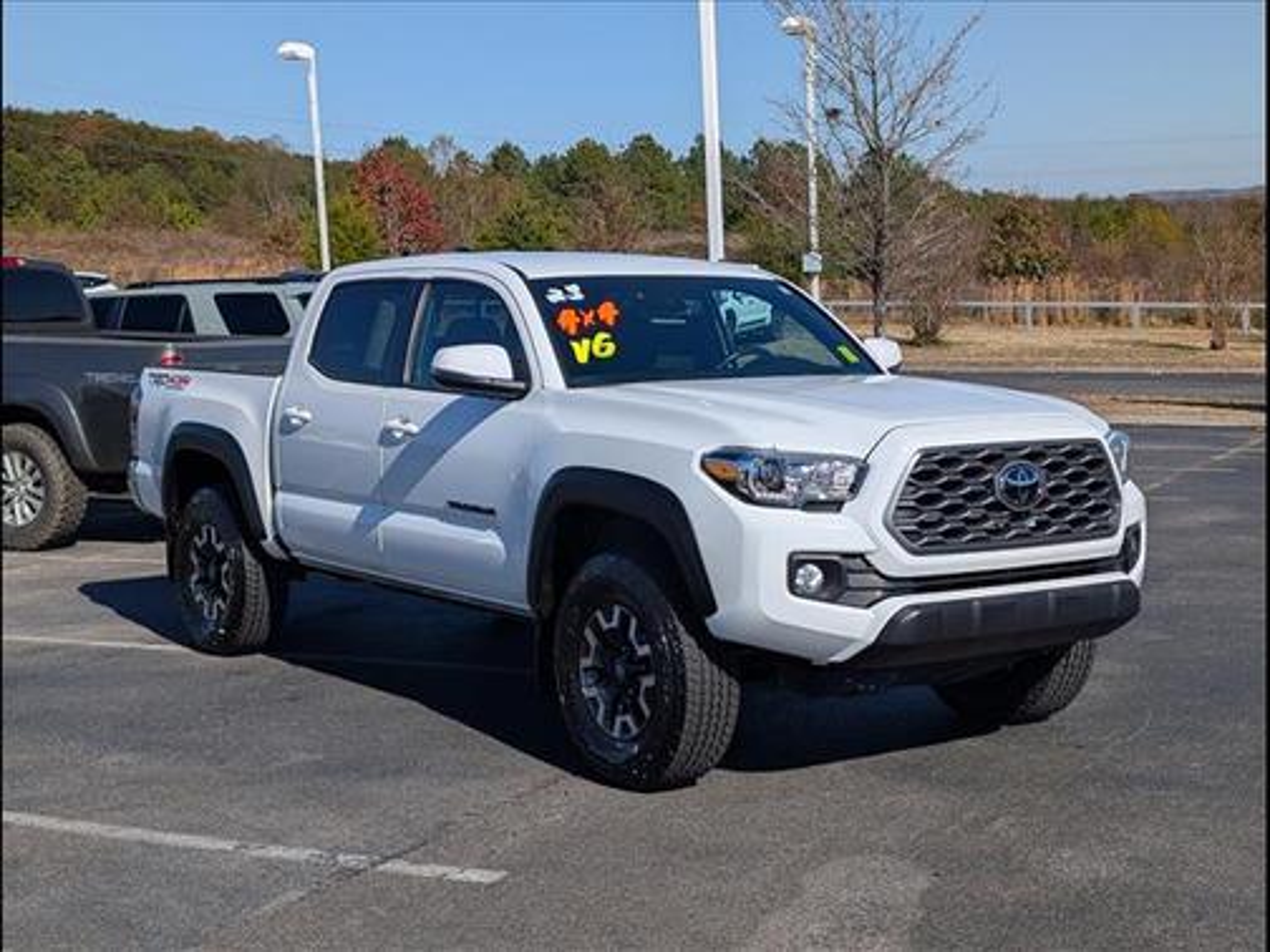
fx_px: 1798
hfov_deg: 38.9
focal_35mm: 49
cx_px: 635
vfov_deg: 29.7
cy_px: 476
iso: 20
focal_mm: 6.9
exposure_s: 1/2500
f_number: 1.68
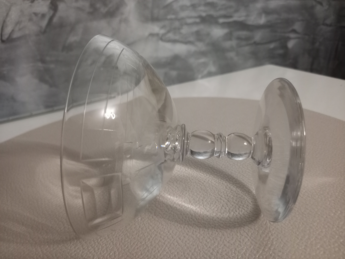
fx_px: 249
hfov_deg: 69.4
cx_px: 172
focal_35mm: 25
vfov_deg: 54.9
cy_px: 130
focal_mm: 4.6
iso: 1000
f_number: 2
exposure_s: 1/20
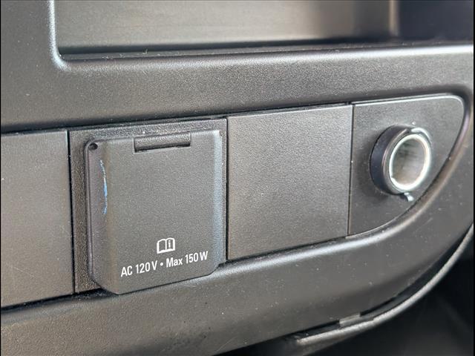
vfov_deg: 29.7
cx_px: 238
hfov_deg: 38.9
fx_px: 672
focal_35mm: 49
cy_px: 178
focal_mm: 6.9
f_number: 1.68
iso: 777
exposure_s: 1/323
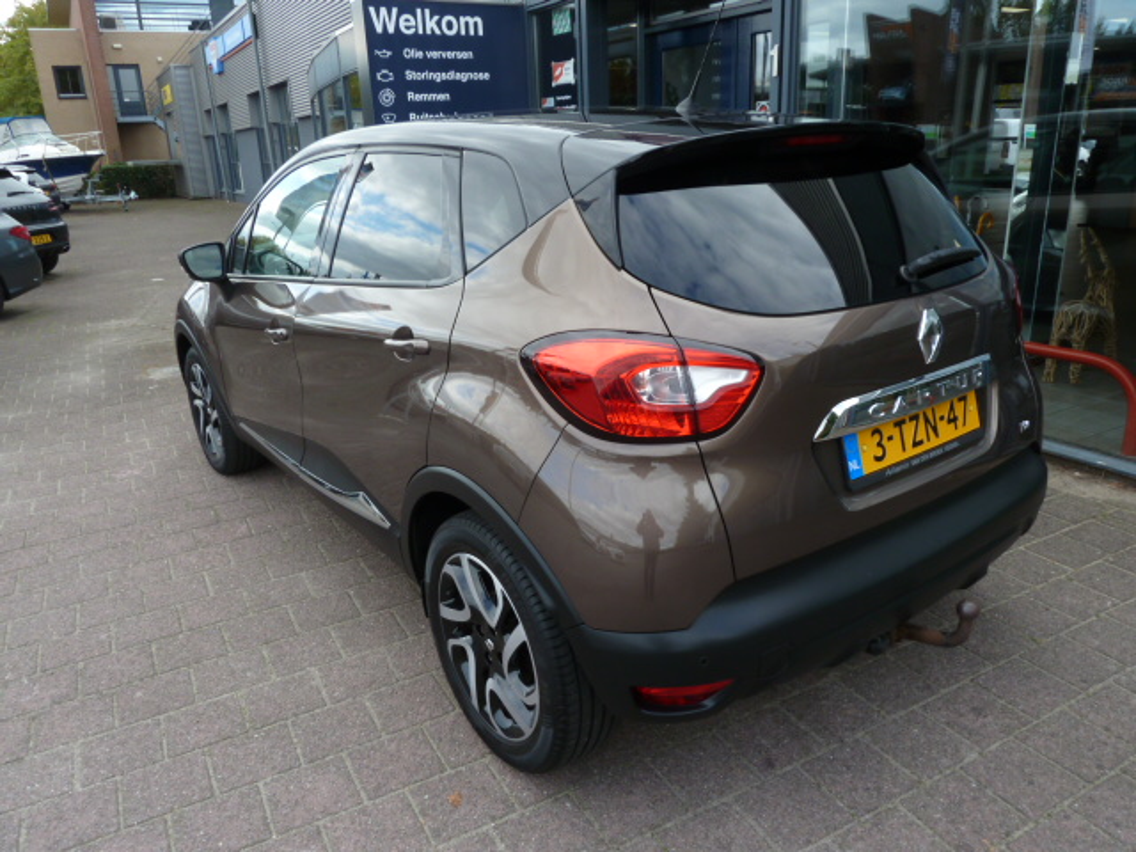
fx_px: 820
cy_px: 426
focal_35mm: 25
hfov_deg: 69.4
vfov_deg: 54.9
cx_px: 568
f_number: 4
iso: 80
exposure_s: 1/100
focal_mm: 4.1
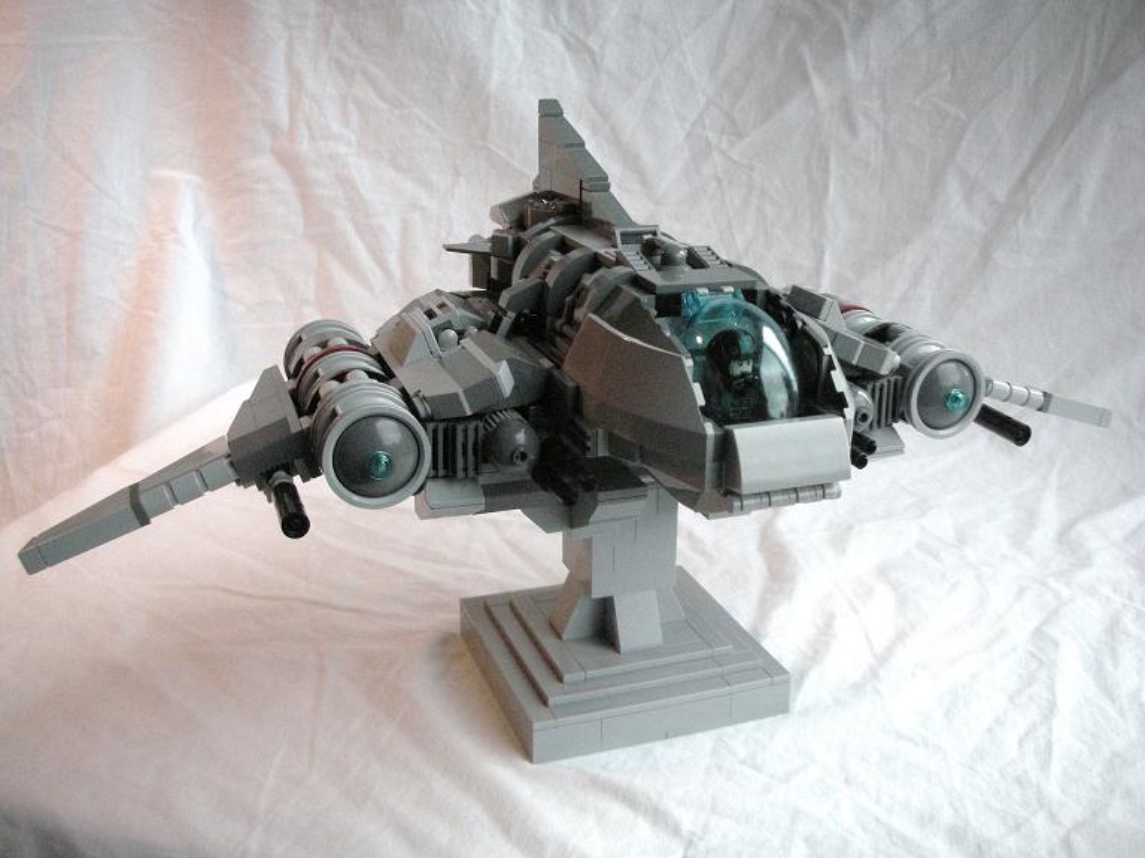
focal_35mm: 35
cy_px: 429
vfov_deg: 40.7
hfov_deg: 52.6
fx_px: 1158
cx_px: 572
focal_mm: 5.8
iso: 288
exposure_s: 1/132
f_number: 2.8
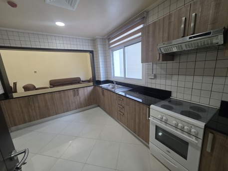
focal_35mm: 13
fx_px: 86
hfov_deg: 106.2
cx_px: 114
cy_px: 86
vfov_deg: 89.9
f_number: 1.9
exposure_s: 1/100
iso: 320
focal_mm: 2.2
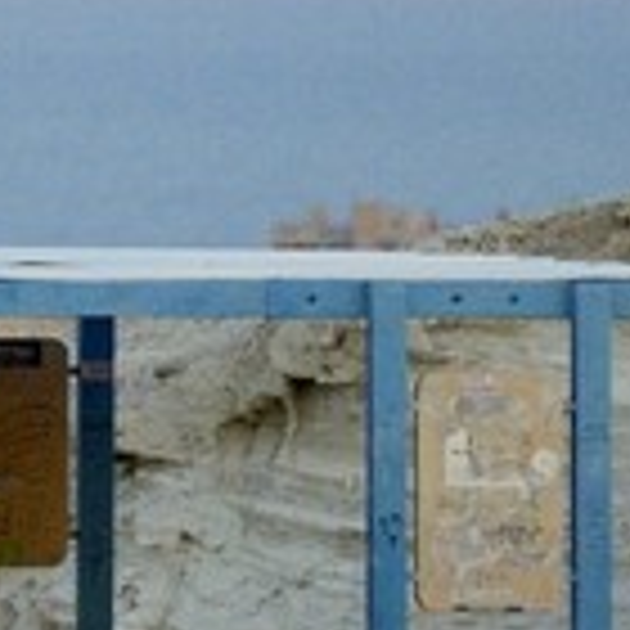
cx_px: -2367
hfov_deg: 1.2
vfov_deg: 1.2
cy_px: -162
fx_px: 29877
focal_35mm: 1451
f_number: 4
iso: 800
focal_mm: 150
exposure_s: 1/1250
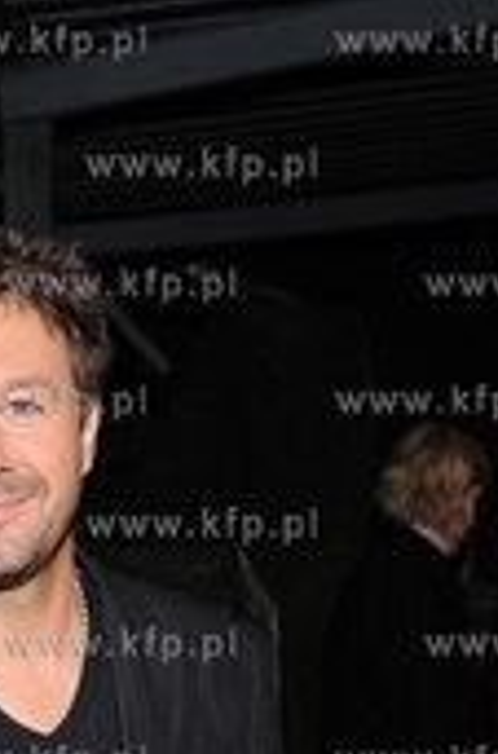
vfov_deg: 24.7
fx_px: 1566
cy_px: 877
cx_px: 62
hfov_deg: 17.8
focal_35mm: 75
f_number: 5.6
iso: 800
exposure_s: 1/80
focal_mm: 32
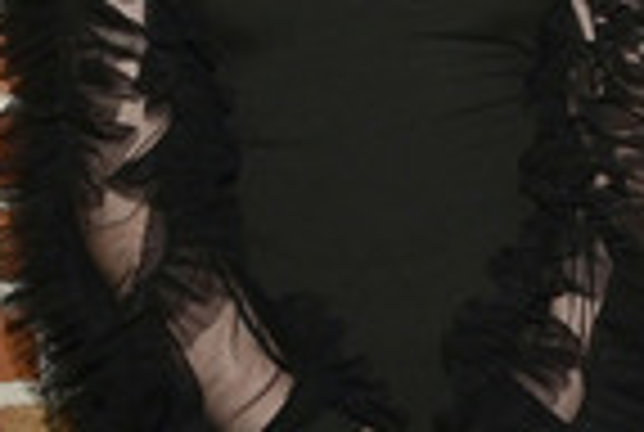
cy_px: 27
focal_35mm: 132
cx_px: 633
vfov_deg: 10.4
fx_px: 2366
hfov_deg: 15.2
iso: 1600
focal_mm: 42
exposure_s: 1/200
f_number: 5
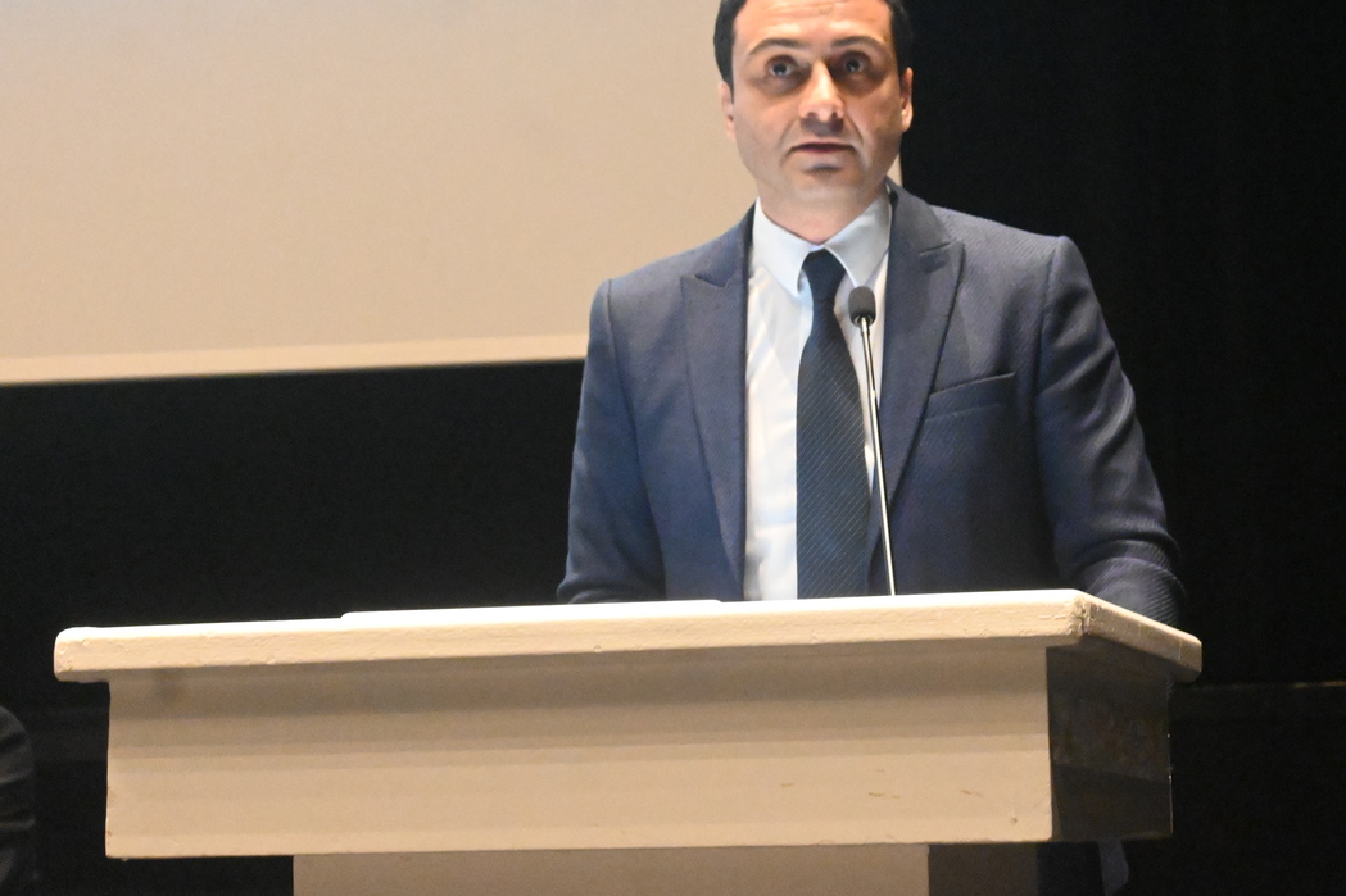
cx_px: 855
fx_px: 2754
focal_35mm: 74
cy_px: 322
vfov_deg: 18.5
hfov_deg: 27.4
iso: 14400
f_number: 5.3
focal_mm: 37
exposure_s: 1/60
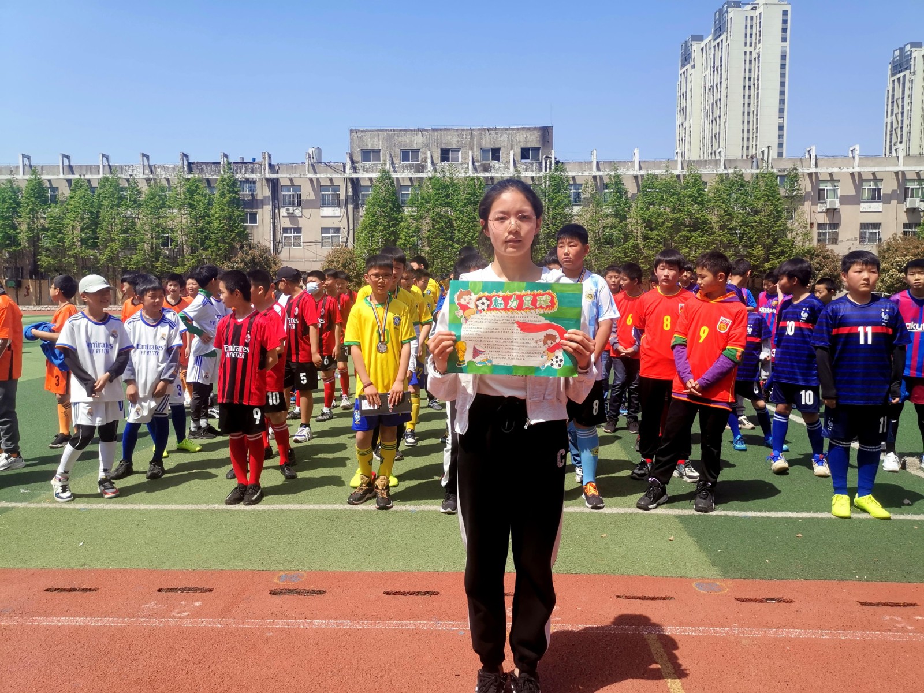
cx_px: 462
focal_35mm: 27
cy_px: 346
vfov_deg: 51.4
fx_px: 721
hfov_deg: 65.3
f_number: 1.8
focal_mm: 4.75
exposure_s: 1/3268
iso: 50
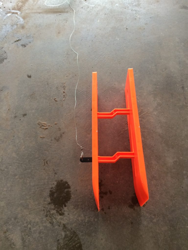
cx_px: 94
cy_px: 125
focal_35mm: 29
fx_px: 210
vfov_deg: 61.7
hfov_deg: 48.2
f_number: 2.2
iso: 80
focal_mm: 4.15
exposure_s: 1/30
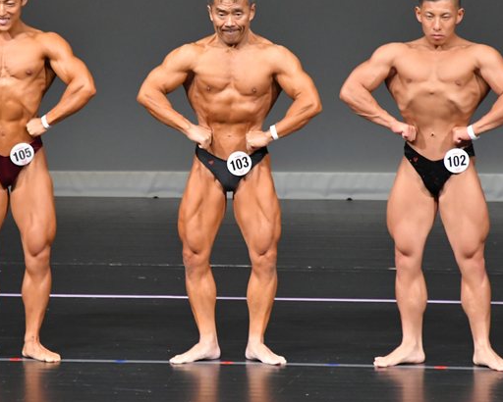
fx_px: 7297
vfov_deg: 3.2
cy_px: 158
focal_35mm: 490
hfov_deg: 3.9
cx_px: 186
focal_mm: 230
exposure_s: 1/400
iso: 5000
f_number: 5.6
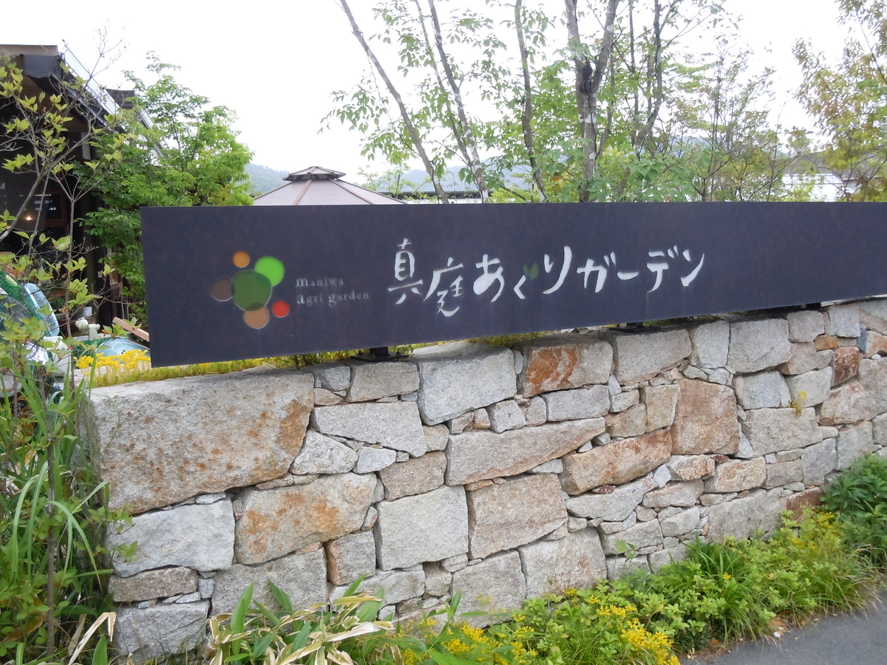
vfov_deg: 42.9
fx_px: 846
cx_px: 444
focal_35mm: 33
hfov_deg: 55.4
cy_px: 332
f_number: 4
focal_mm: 5.9
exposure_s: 1/125
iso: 200
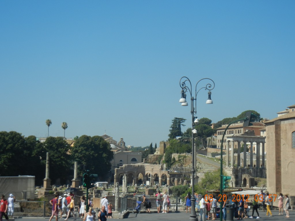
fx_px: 580
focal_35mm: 68
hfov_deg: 28.6
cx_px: 148
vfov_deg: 21.6
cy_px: 110
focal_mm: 12.2
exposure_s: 1/312
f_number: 8.2
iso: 160
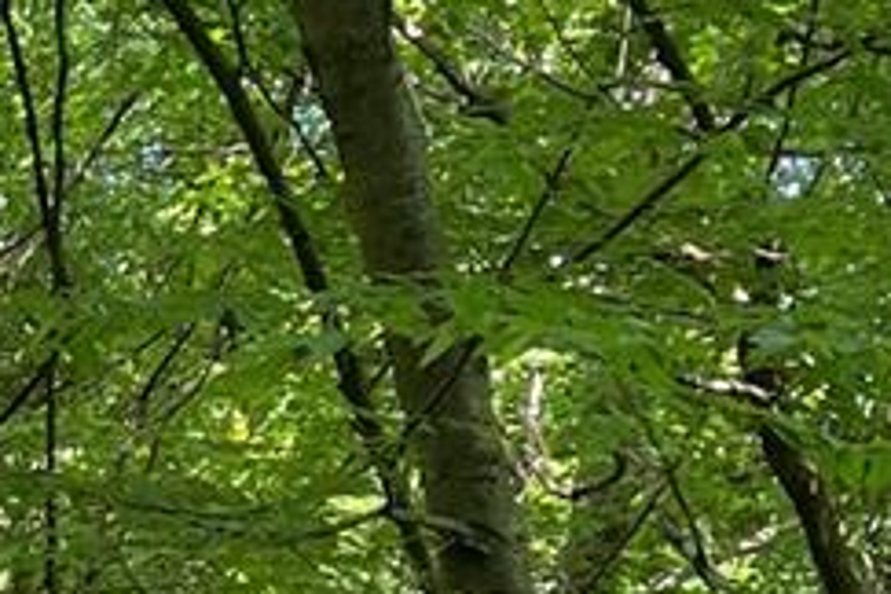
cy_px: 1085
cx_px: -484
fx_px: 4232
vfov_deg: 7.8
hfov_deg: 11.5
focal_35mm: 171
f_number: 1.6
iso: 50
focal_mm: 5.1
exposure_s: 1/122
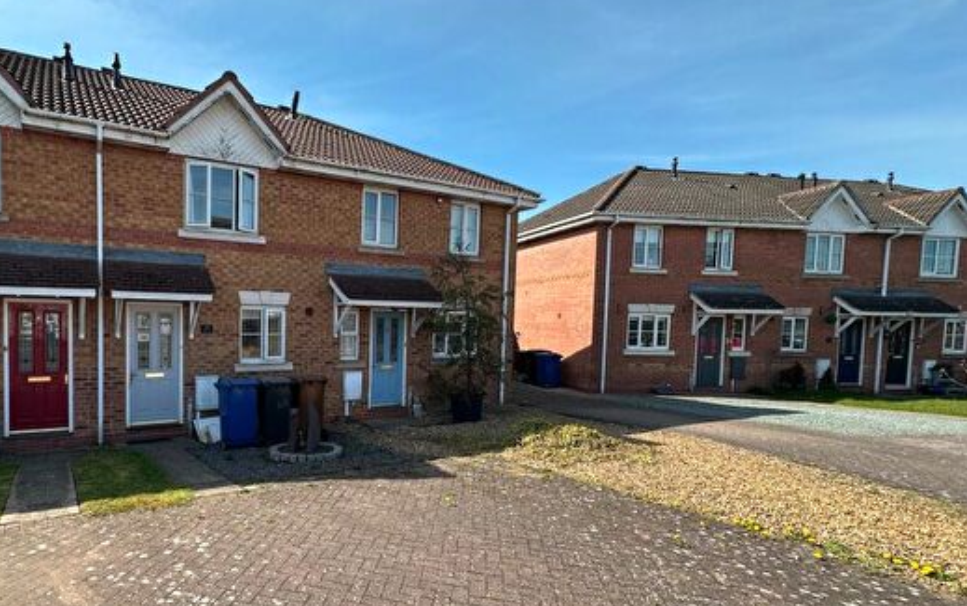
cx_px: 319
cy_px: 346
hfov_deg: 82.0
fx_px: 527
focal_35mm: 20
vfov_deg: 59.5
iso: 40
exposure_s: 1/633
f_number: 2.2
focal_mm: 2.22
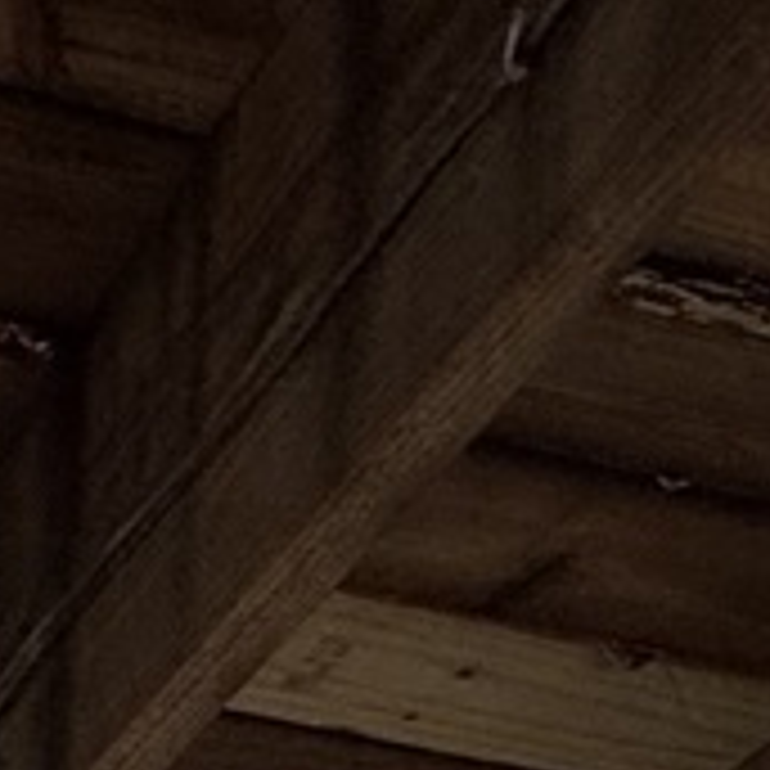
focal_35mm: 104
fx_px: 2617
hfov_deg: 15.4
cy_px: 2414
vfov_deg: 10.6
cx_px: -410
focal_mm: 2.22
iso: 50
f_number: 2.2
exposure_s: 1/176
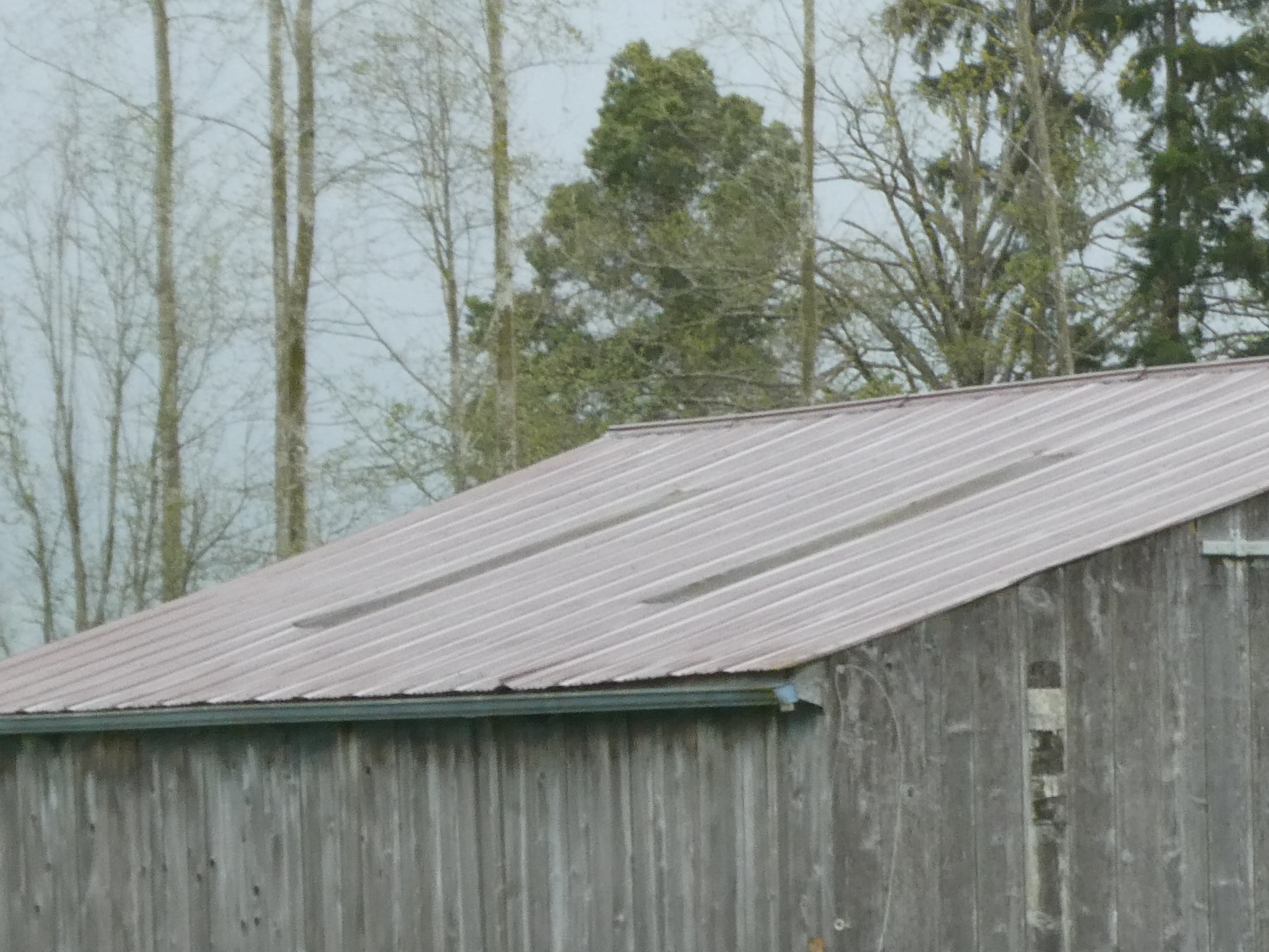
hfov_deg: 6.7
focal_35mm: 293
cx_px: 1189
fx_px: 10743
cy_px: 1204
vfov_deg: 5.1
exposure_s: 1/80
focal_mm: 19
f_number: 5.1
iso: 200
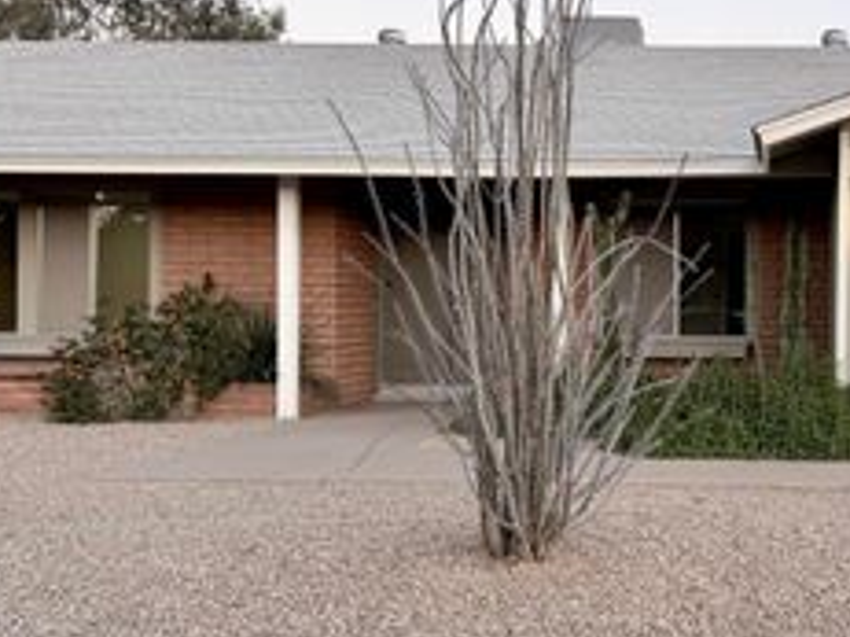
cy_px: 304
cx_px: 751
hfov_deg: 34.9
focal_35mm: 52
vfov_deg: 28.0
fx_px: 1276
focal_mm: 6.76
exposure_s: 1/121
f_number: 1.78
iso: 64
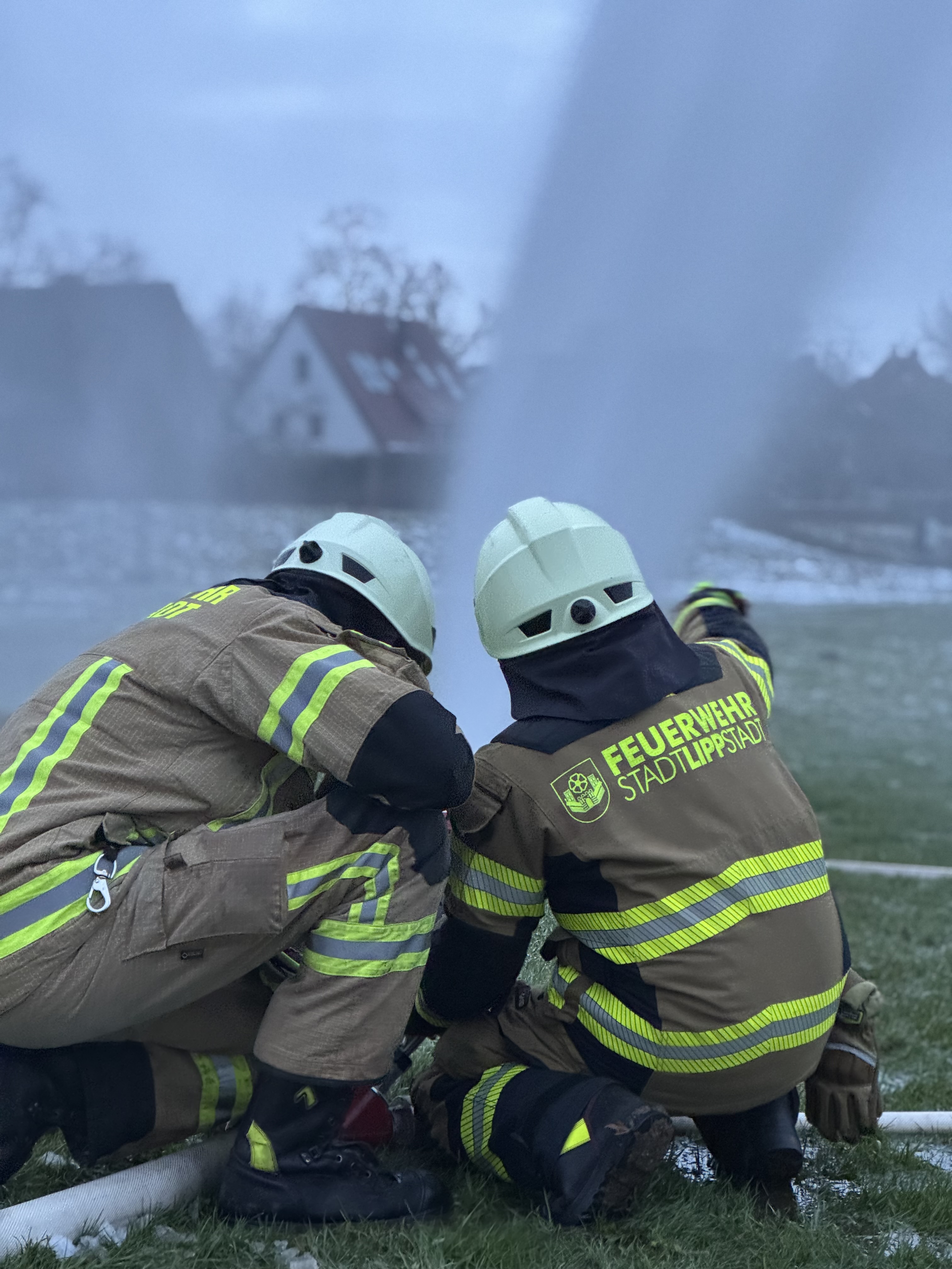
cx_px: 476
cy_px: 634
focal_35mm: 77
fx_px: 2824
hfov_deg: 19.1
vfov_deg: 25.3
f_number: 2.8
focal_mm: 9
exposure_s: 1/40
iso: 1250
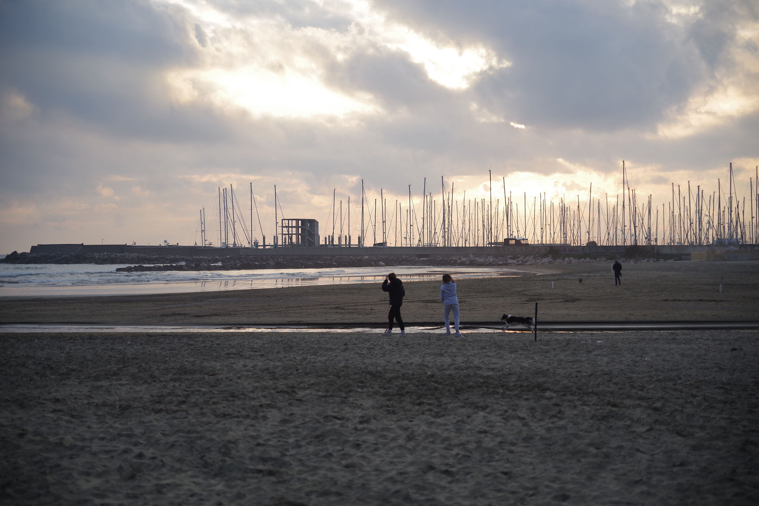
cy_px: 253
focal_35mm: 70
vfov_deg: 19.5
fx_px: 1476
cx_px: 380
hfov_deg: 28.8
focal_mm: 70
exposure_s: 1/400
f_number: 2.8
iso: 100
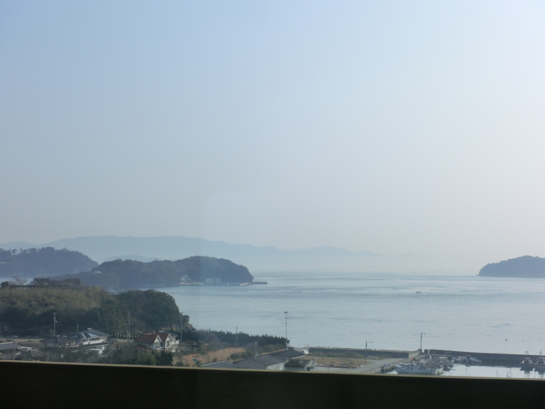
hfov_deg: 32.7
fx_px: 929
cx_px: 272
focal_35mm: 59
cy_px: 204
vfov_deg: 24.8
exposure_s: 1/200
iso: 80
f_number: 10.7
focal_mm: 10.5
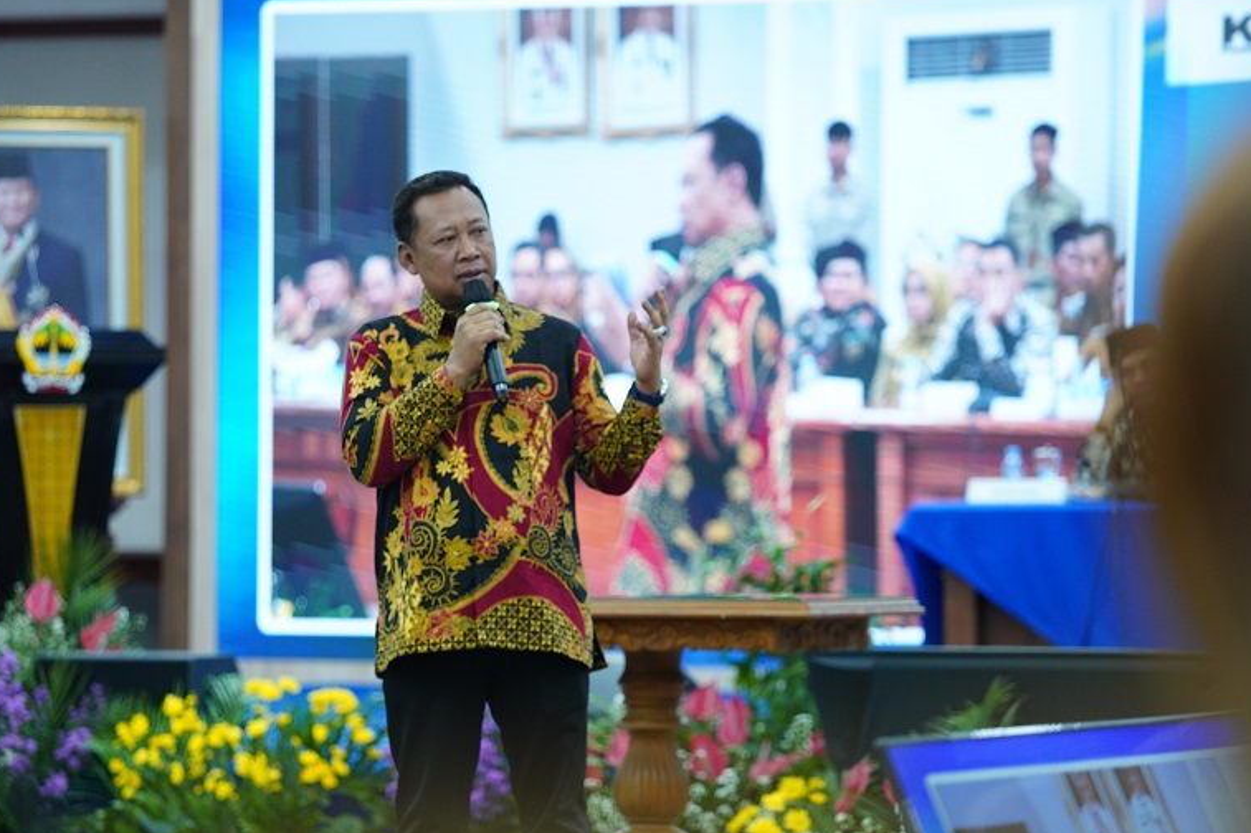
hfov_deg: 9.4
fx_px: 7572
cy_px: 532
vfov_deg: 6.3
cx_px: 486
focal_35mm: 218
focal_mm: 165
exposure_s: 1/100
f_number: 4
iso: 1600
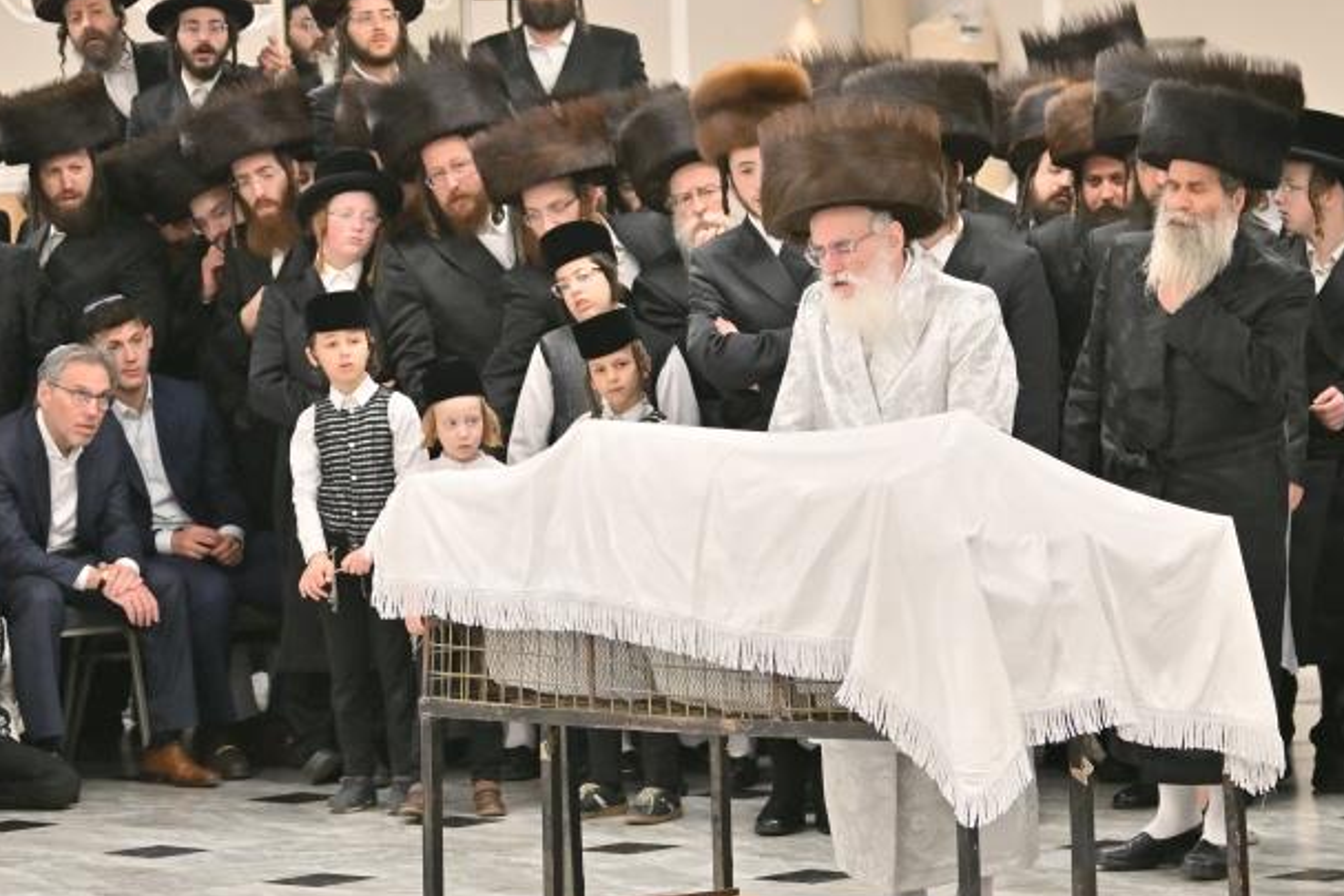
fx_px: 6609
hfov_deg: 11.6
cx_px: 830
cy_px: 365
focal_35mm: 177
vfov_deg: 7.8
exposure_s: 1/400
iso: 400
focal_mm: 70
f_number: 2.8
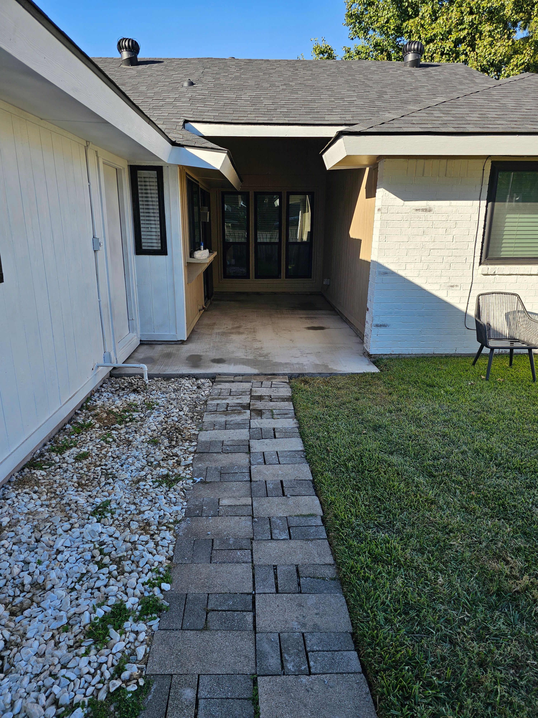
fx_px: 477
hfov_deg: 58.9
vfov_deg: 73.9
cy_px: 359
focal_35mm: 23
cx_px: 269
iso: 10
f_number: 1.7
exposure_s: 1/382
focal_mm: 6.3
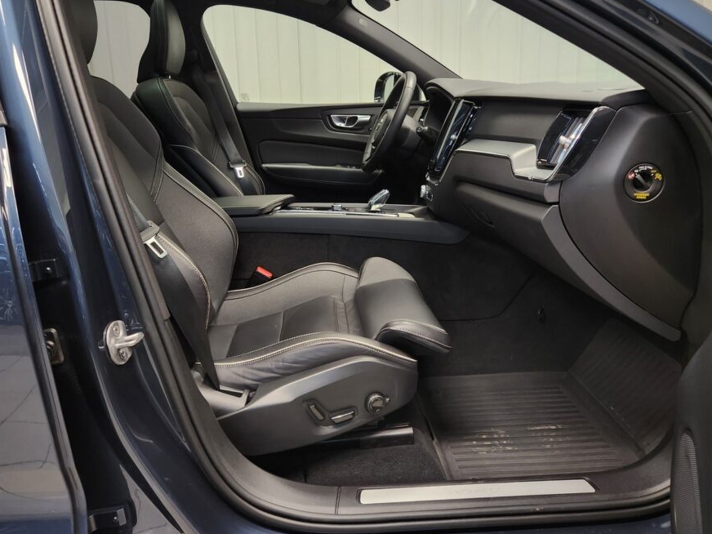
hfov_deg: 65.3
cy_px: 225
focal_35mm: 27
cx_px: 348
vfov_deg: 51.1
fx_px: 555
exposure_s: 1/100
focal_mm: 5.4
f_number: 1.8
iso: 250
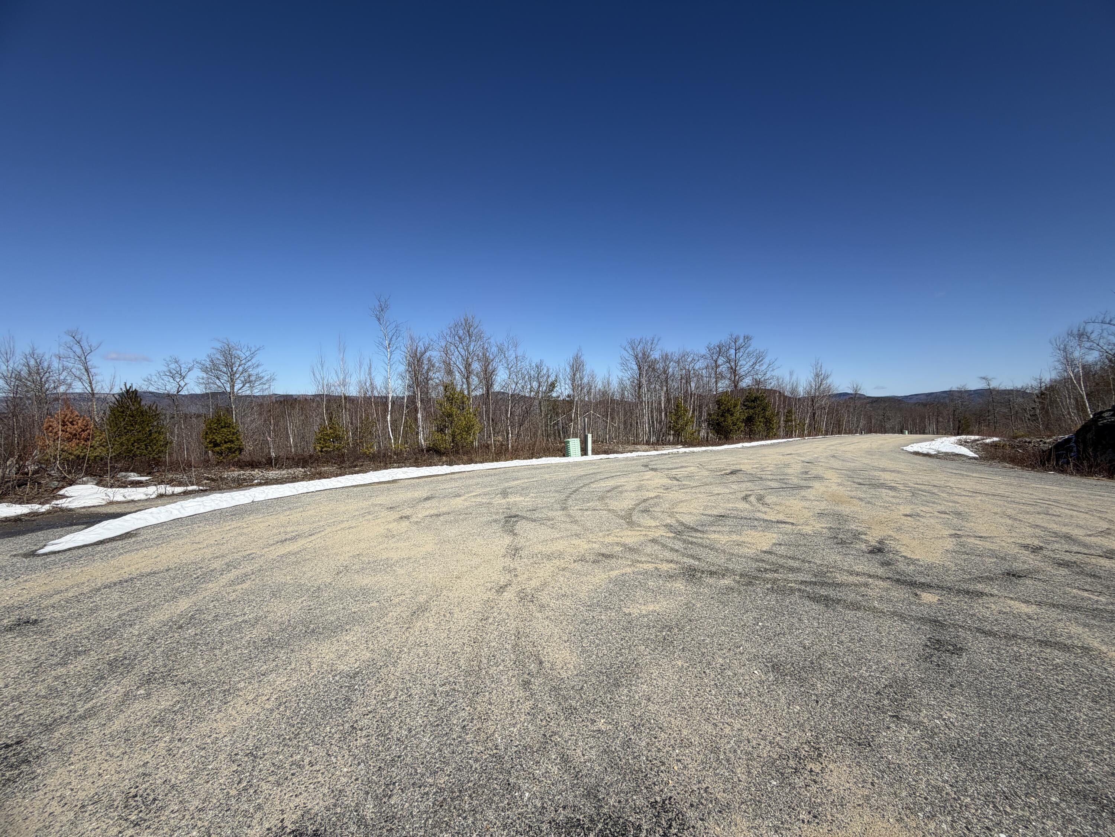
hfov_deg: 102.1
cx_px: 558
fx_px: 451
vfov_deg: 85.7
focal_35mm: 14
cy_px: 418
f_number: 2.2
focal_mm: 2.22
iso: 20
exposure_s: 1/1259
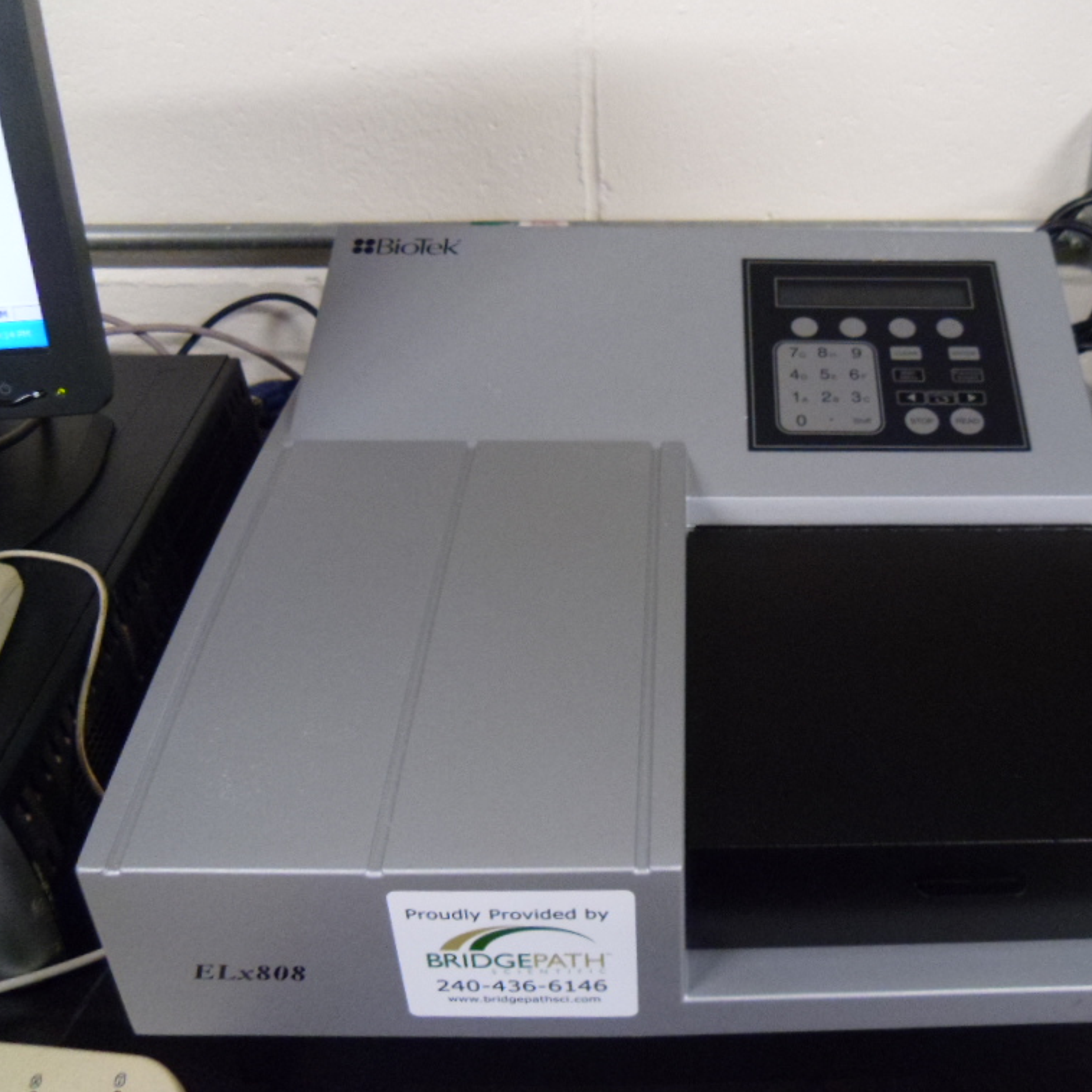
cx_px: 710
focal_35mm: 37
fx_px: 1321
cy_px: 540
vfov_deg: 44.9
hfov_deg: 44.4
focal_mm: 5.6
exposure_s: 1/22
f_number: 3.3
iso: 400
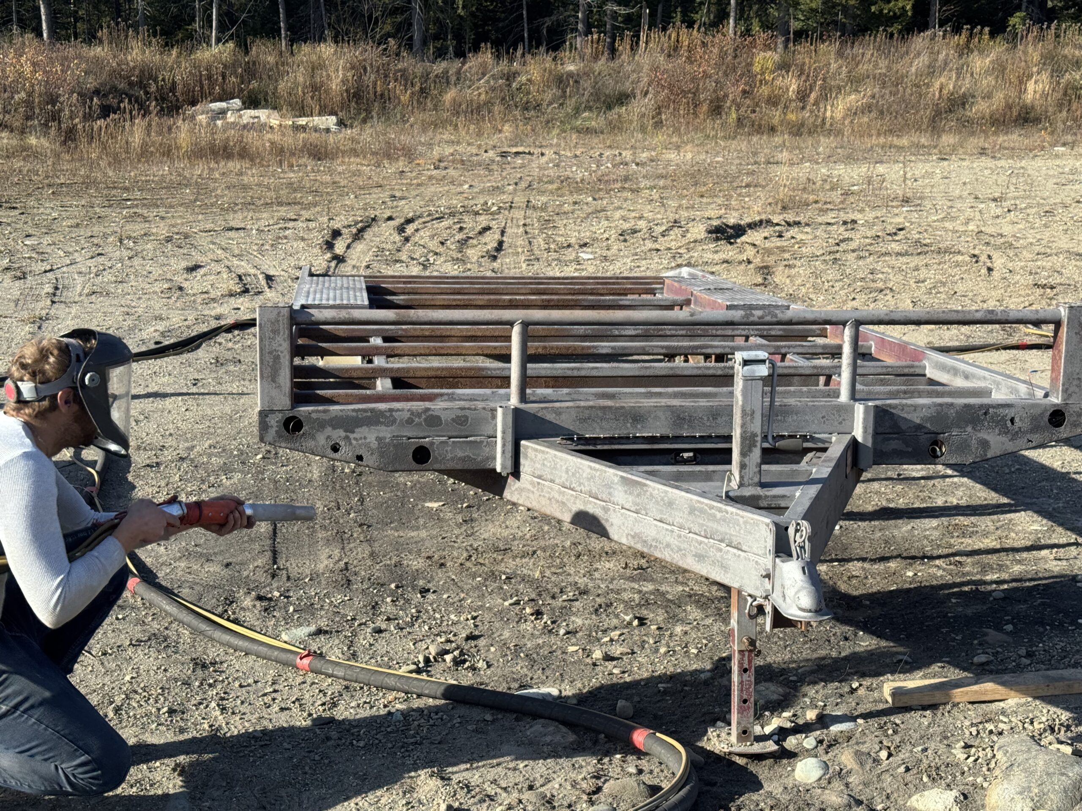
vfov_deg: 30.3
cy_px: 406
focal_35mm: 48
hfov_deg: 39.7
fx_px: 1500
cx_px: 541
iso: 64
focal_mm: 6.76
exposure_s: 1/1869
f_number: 1.78
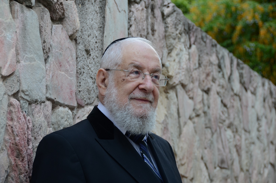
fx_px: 803
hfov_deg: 19.5
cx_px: 138
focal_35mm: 105
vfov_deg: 13.0
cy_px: 92
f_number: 5
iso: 250
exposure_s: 1/250
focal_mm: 70
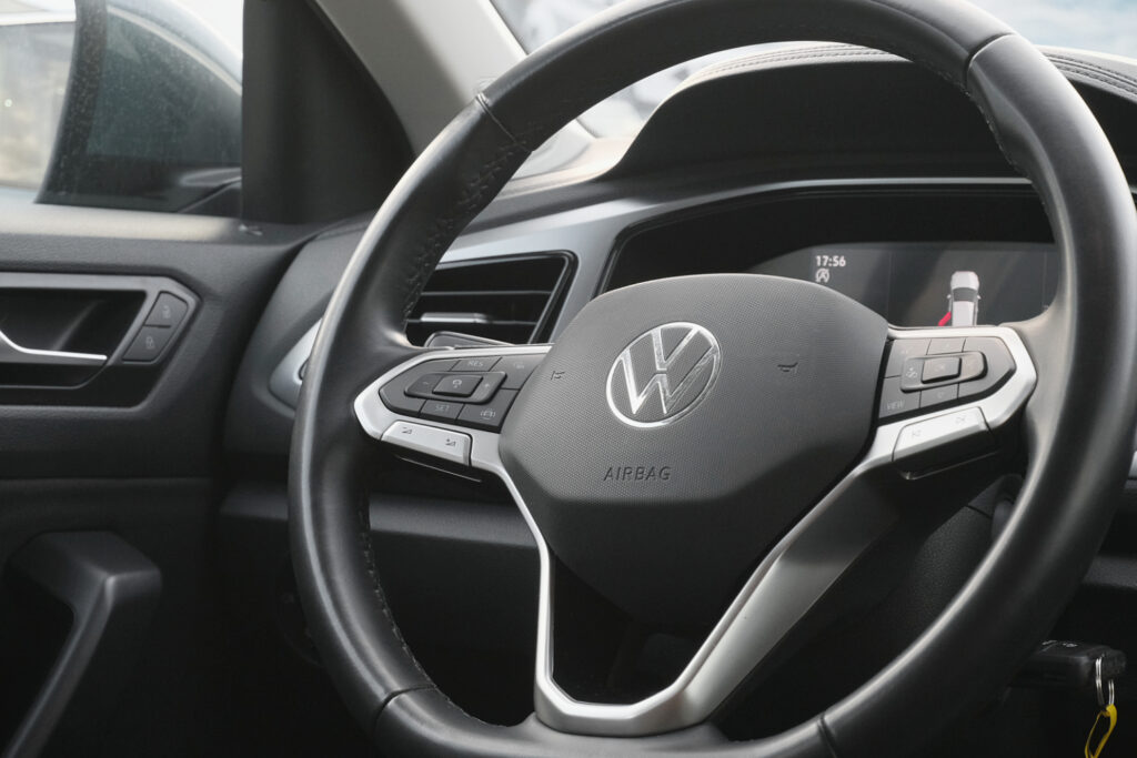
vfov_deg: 20.0
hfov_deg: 29.7
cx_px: 568
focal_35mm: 68
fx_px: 2148
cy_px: 379
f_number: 7.1
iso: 2000
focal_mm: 45
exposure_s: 1/160
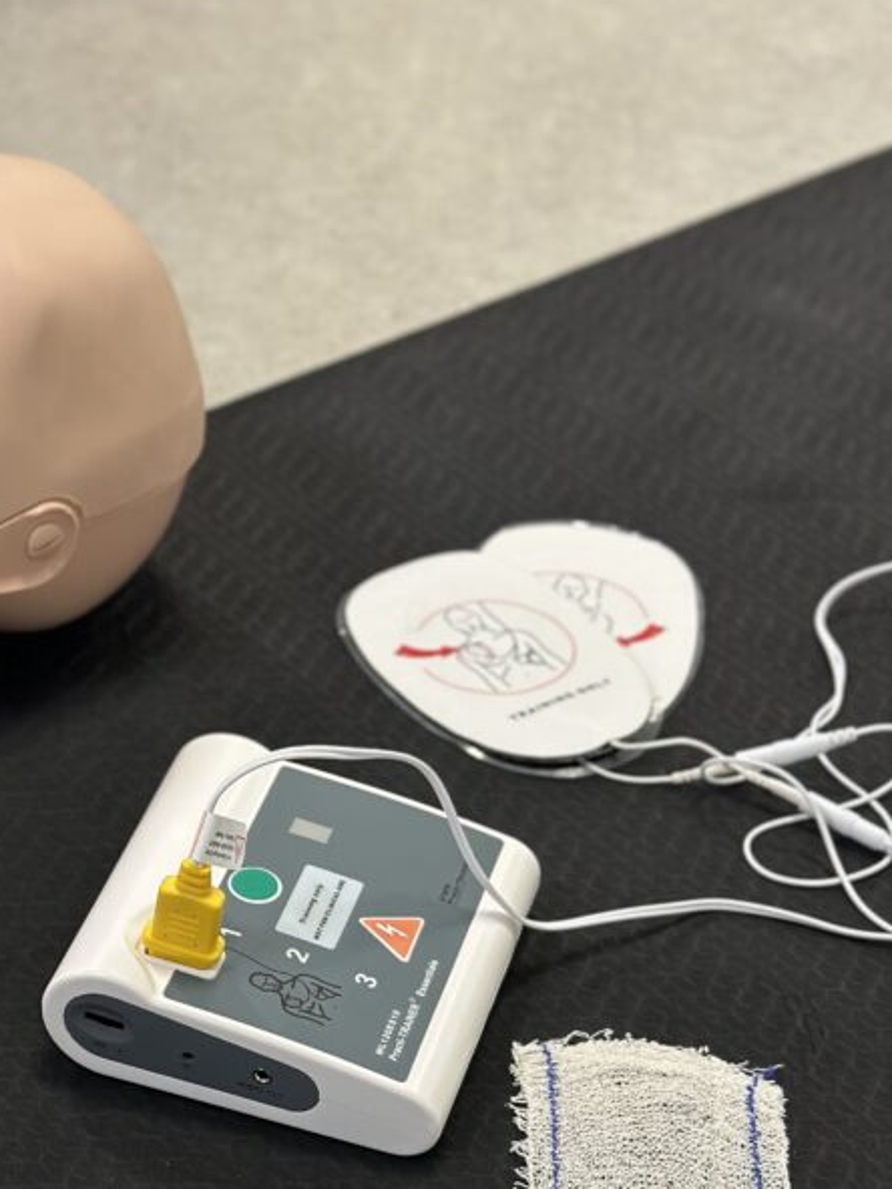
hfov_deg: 17.6
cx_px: 151
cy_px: 968
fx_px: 2852
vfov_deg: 23.2
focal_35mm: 83
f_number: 1.78
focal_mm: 6.86
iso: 200
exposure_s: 1/50
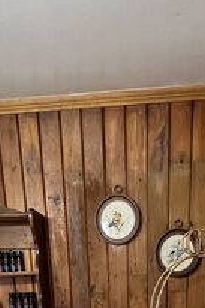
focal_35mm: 42
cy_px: 423
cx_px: 117
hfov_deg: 31.8
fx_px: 359
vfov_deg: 31.9
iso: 320
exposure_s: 1/60
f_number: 1.8
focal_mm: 1.57
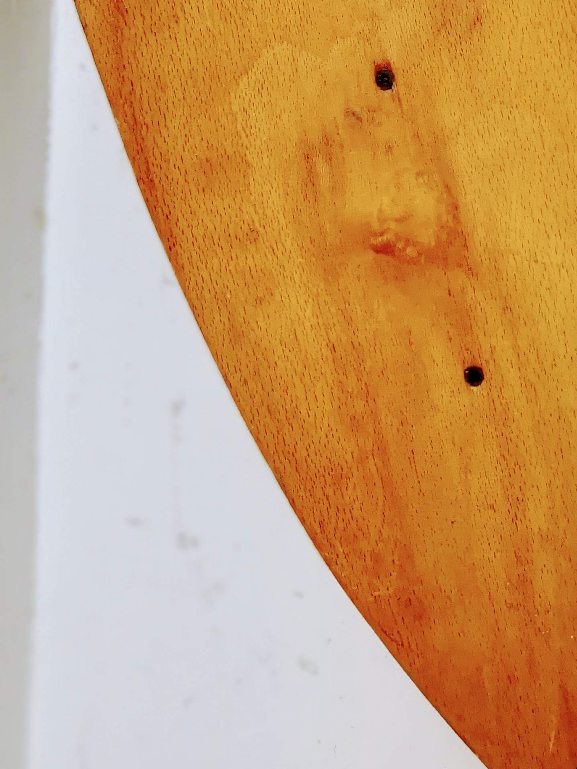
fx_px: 1244
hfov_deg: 26.1
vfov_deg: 32.9
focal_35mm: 56
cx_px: 341
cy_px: 108
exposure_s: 1/33.3
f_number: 4
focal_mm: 3.95
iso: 400
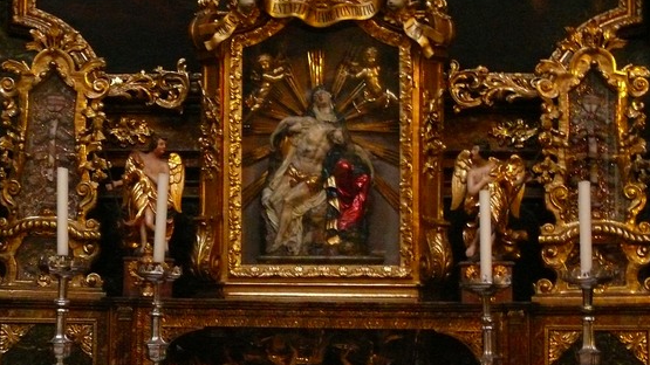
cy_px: 243
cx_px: 251
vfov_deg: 14.9
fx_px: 1396
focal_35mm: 81
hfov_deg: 26.1
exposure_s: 1/8
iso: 800
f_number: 3.2
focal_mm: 11.6
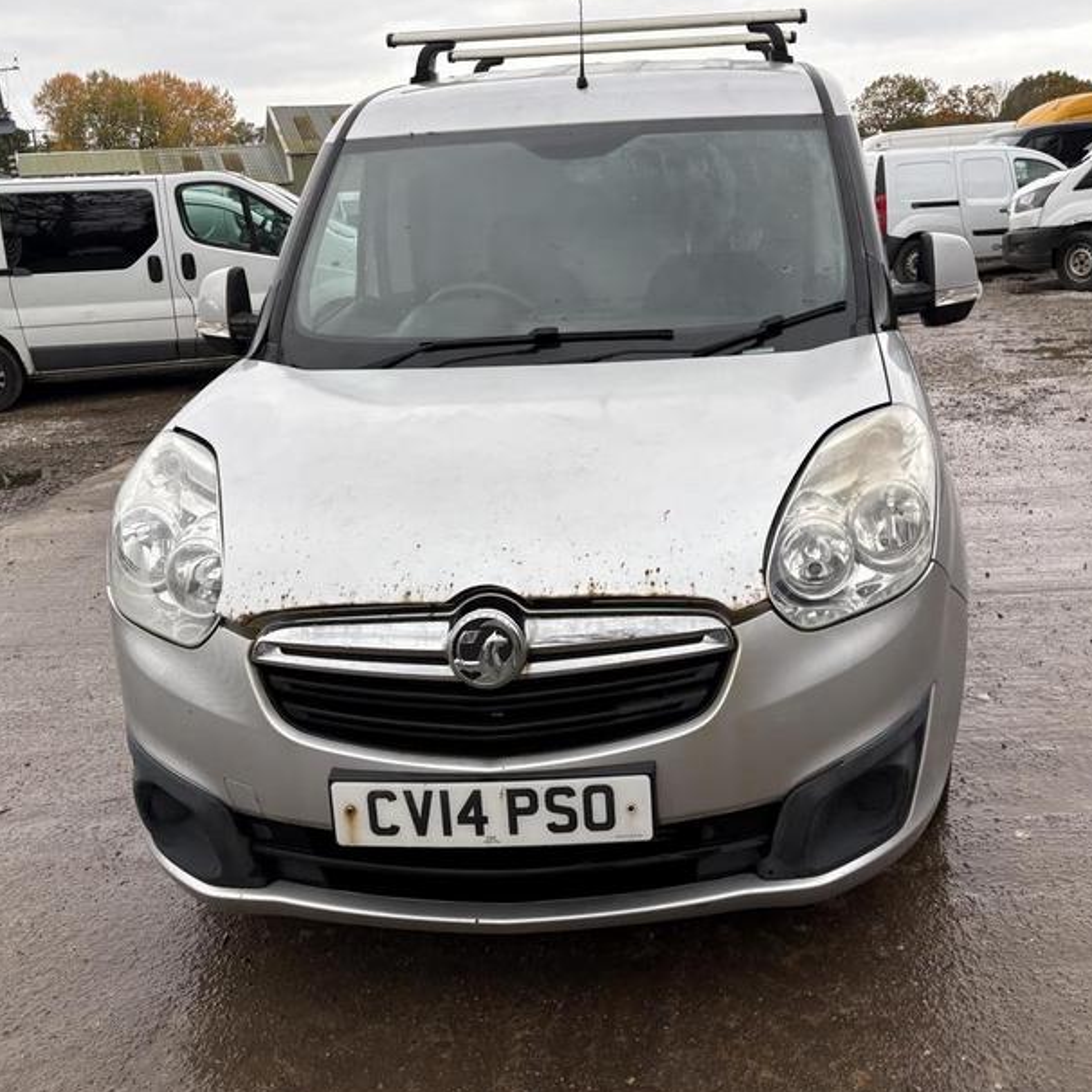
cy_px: 510
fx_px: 1213
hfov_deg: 48.2
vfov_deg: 48.4
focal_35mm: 34
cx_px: 656
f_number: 1.6
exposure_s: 1/468
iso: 50
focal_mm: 5.96
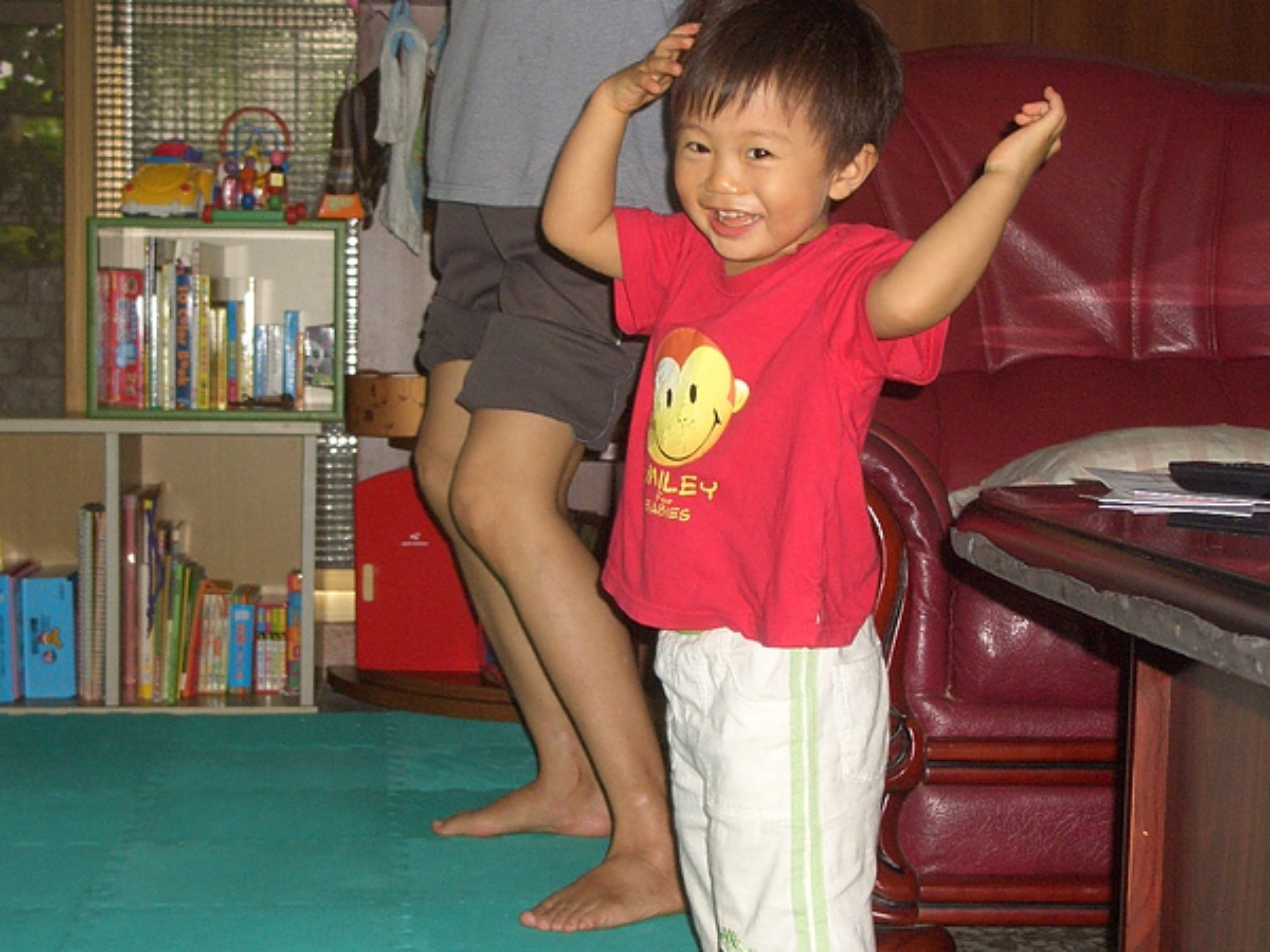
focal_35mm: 62
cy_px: 476
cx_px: 635
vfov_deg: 23.7
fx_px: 2275
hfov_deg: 31.2
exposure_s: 1/60
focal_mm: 10.2
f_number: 3.5
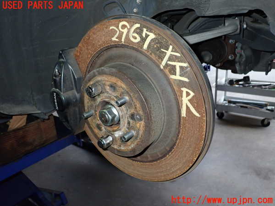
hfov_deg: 60.0
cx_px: 138
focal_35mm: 30
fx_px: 238
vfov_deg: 46.8
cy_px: 103
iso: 400
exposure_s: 1/30
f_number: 6.3
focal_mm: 5.4
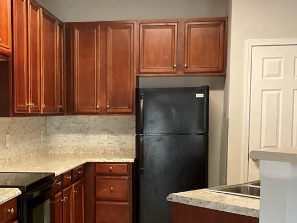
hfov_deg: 34.1
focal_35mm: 56
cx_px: 105
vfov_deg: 25.9
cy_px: 158
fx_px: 481
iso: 160
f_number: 1.8
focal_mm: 3
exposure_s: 1/60
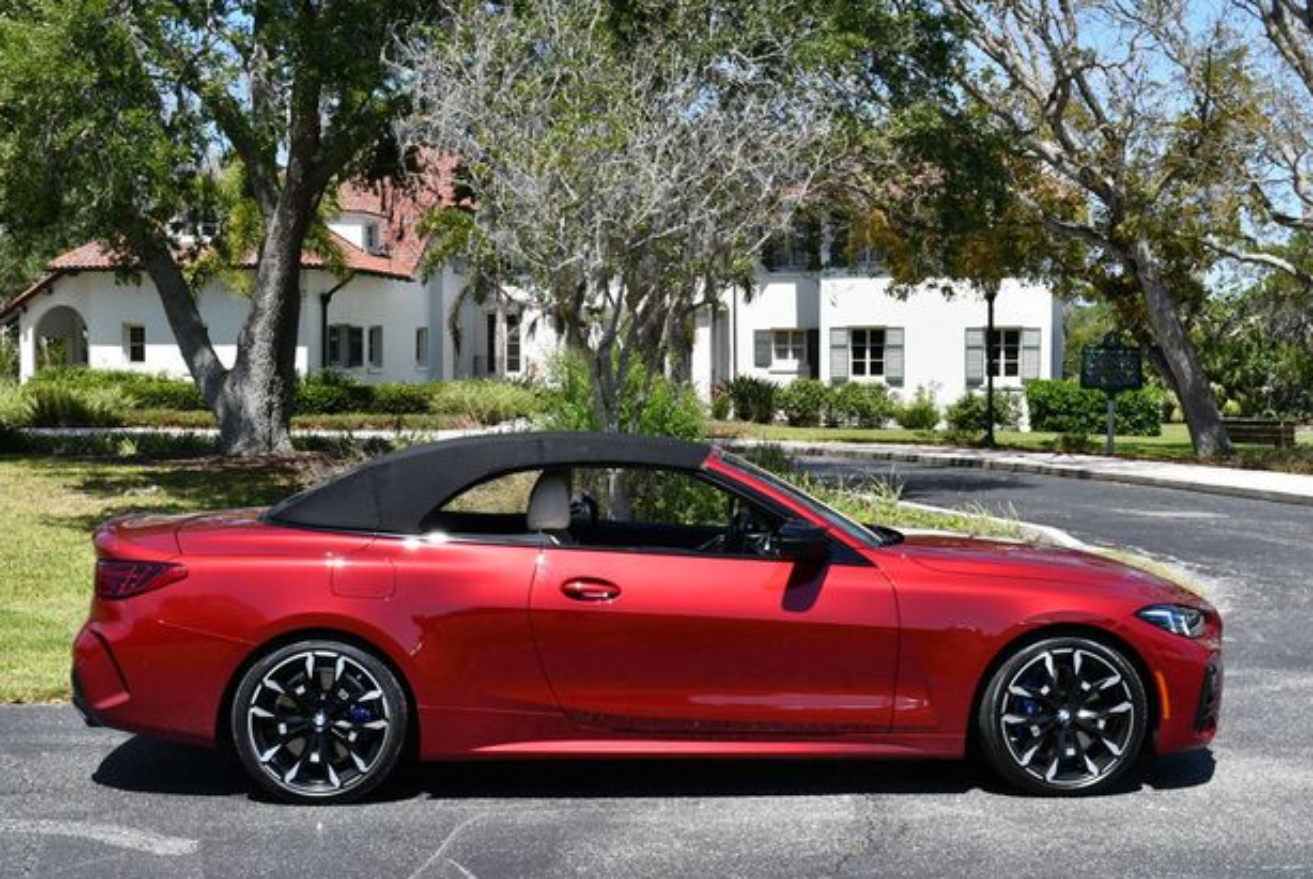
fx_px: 1826
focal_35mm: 50
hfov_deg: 39.5
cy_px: 443
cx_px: 633
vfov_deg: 27.1
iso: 110
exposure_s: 1/250
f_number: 8
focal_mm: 24
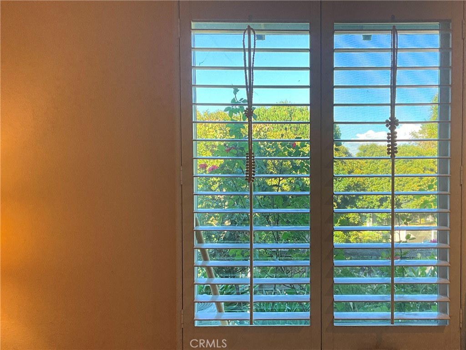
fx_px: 390
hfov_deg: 61.7
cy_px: 175
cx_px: 233
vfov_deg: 48.2
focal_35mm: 29
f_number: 1.8
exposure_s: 1/120
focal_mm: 3
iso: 40
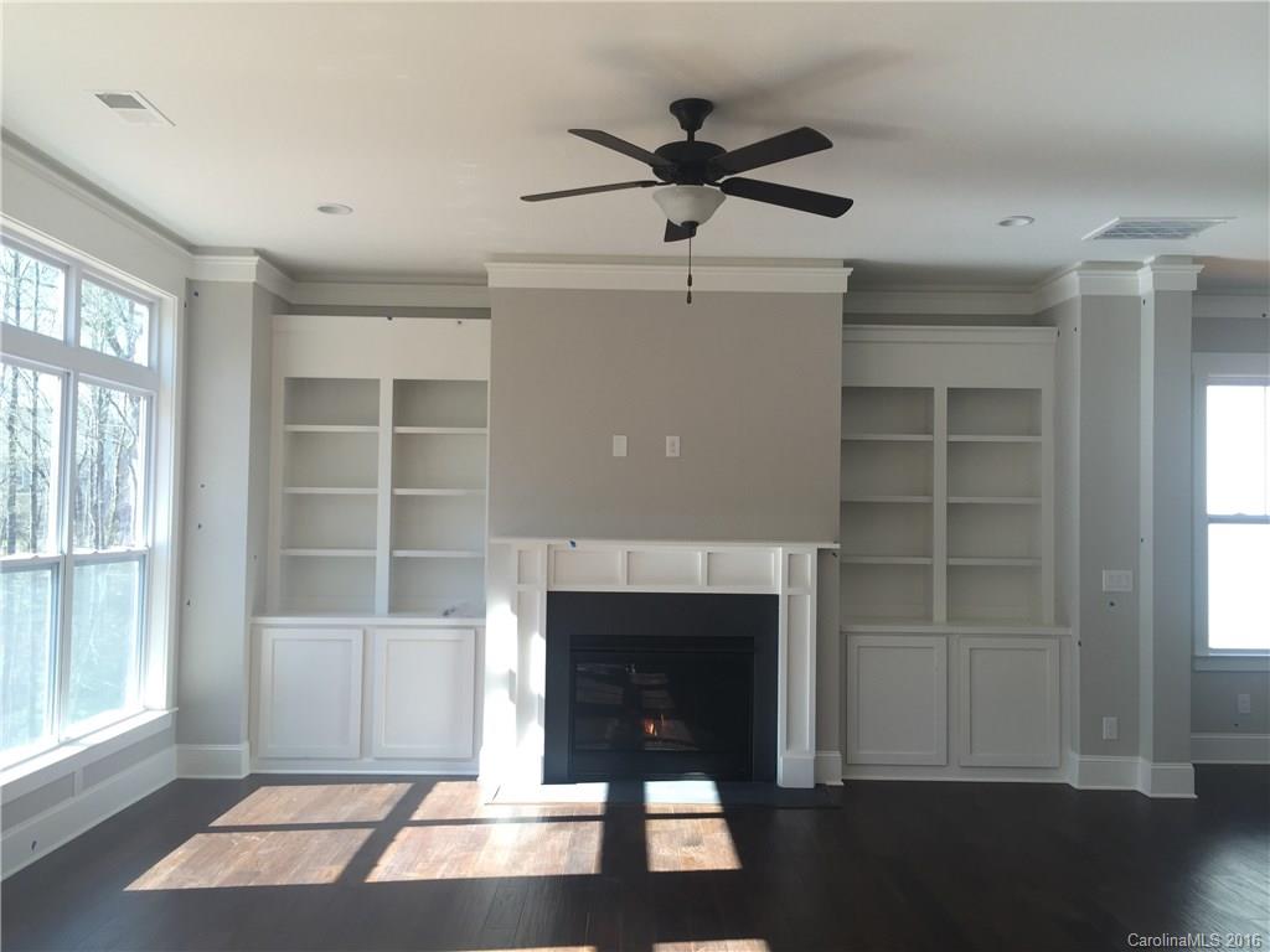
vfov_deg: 48.2
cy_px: 476
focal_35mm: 29
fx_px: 1064
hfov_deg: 61.7
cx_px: 635
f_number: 2.2
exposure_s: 1/120
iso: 50
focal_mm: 4.15
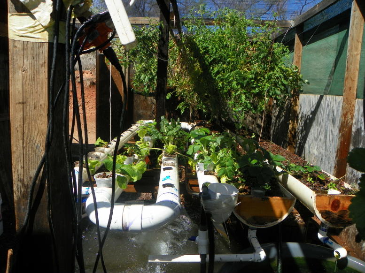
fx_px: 274
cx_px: 182
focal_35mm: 26
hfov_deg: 67.3
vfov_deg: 53.0
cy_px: 136
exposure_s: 1/400
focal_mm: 4.6
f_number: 4
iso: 64
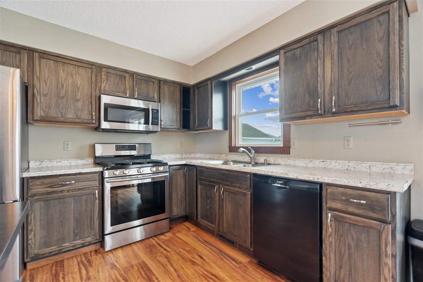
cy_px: 141
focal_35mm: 16
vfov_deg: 73.7
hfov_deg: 96.7
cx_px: 212
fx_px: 188
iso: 400
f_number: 10
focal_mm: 16
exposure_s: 1/3.33
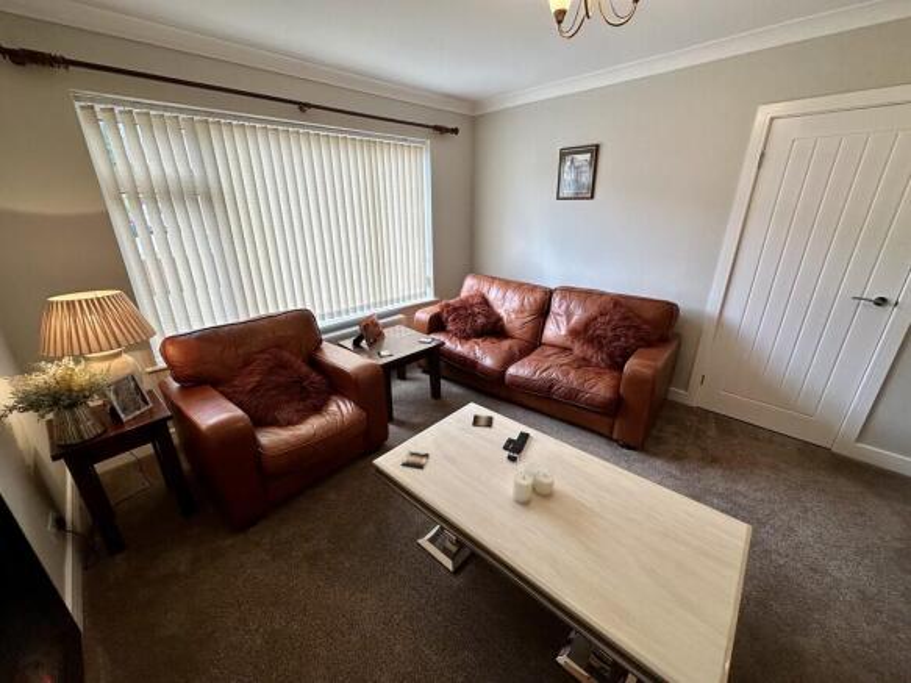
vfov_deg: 85.7
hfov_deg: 102.1
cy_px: 342
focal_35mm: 14
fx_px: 368
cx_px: 456
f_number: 2.2
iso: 125
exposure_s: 1/100
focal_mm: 2.22
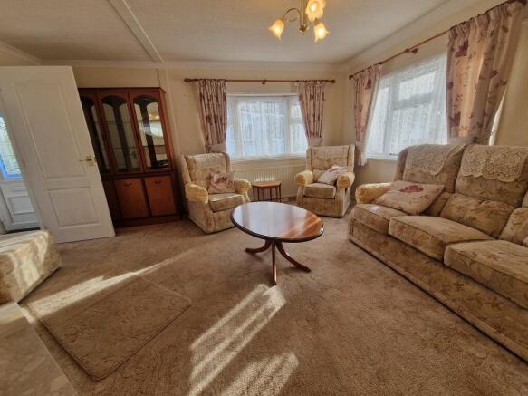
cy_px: 198
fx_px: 198
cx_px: 264
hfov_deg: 106.2
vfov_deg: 89.9
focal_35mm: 13
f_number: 2.2
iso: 64
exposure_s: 1/100
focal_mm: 2.2
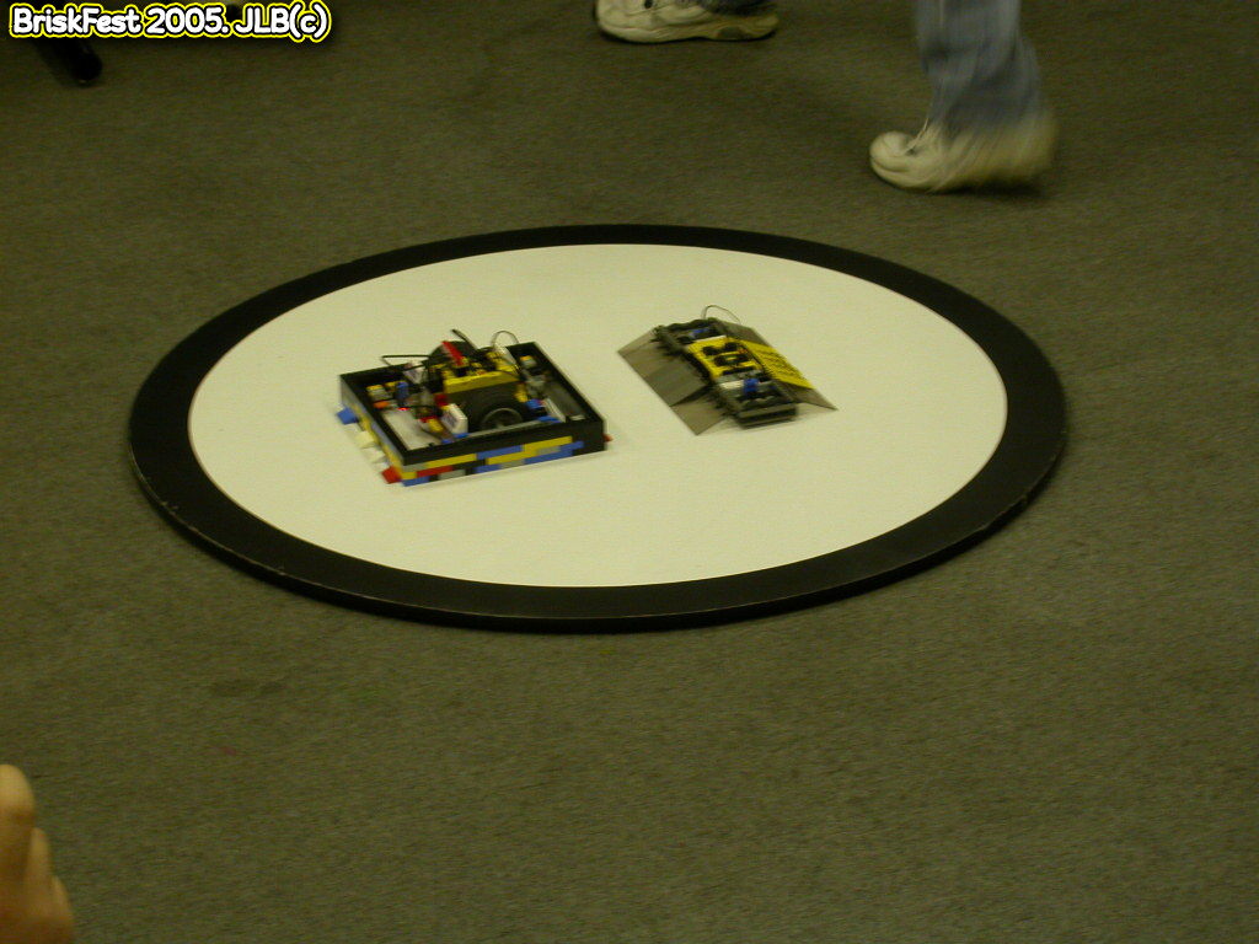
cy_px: 472
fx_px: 4037
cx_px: 630
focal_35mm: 111
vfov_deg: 13.3
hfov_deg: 17.7
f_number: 4.2
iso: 100
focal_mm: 23.1
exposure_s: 1/13.3
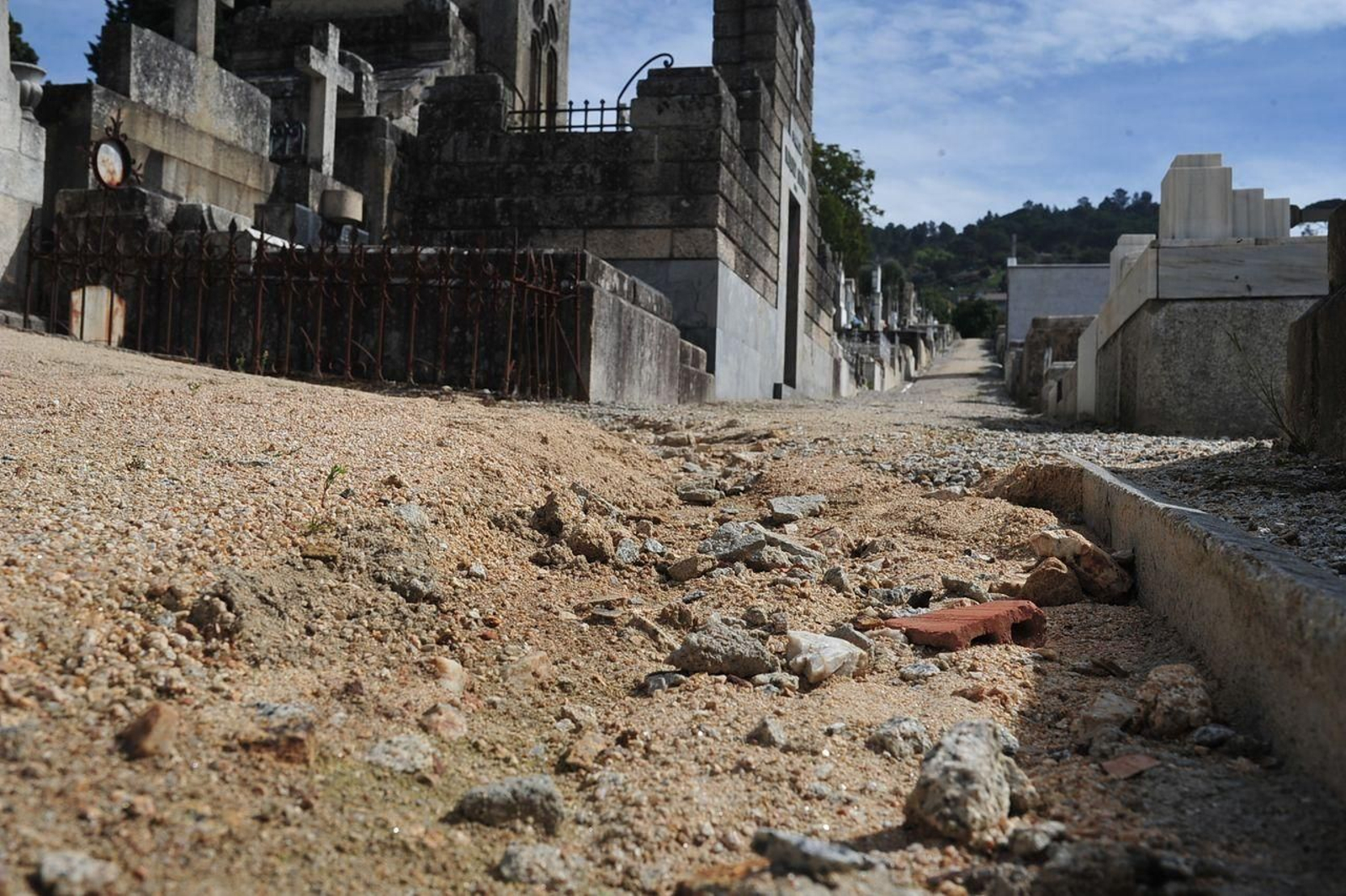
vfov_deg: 37.8
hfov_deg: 54.5
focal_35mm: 35
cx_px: 673
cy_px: 448
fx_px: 1308
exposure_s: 1/500
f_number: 13
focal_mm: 35
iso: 250
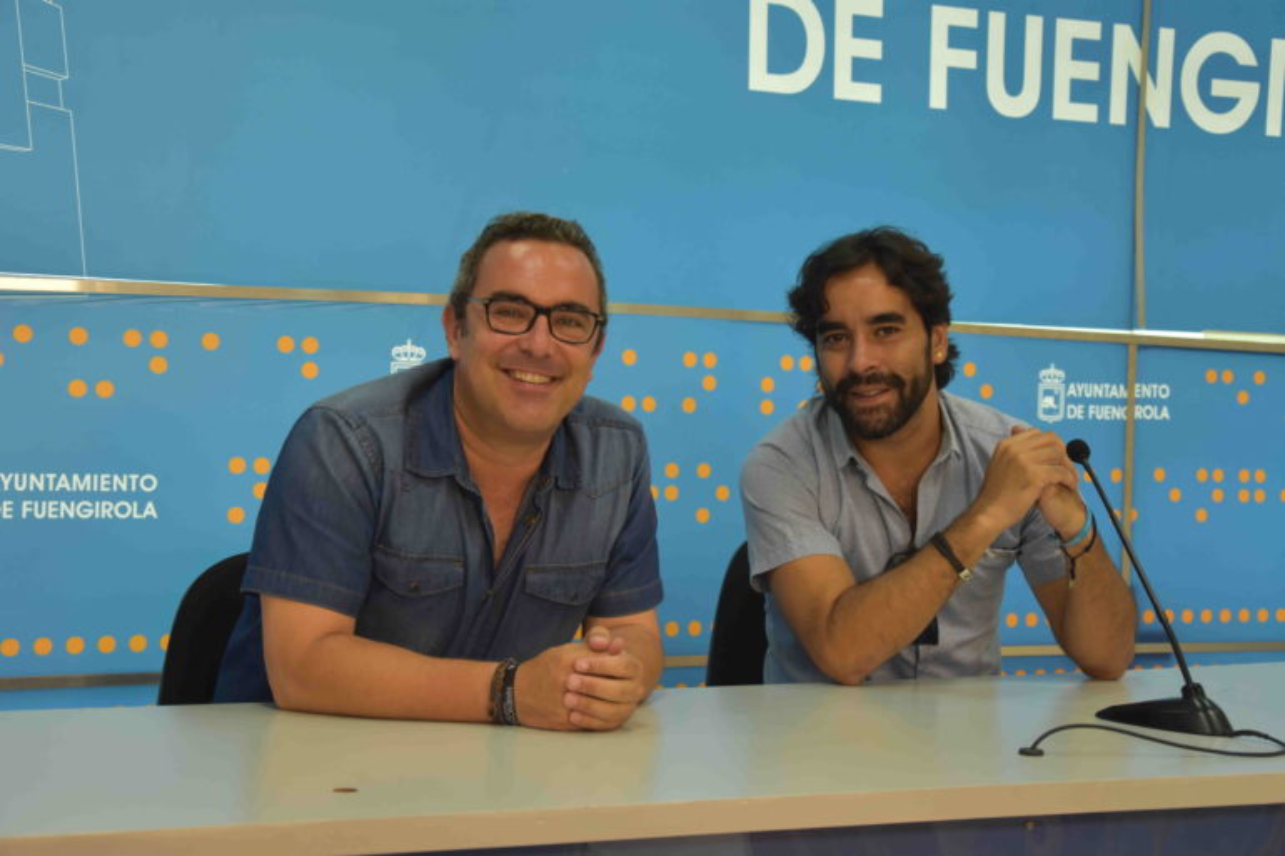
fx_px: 2248
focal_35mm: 63
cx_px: 642
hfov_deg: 31.9
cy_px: 428
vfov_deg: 21.6
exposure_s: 1/100
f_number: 5
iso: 800
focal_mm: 42
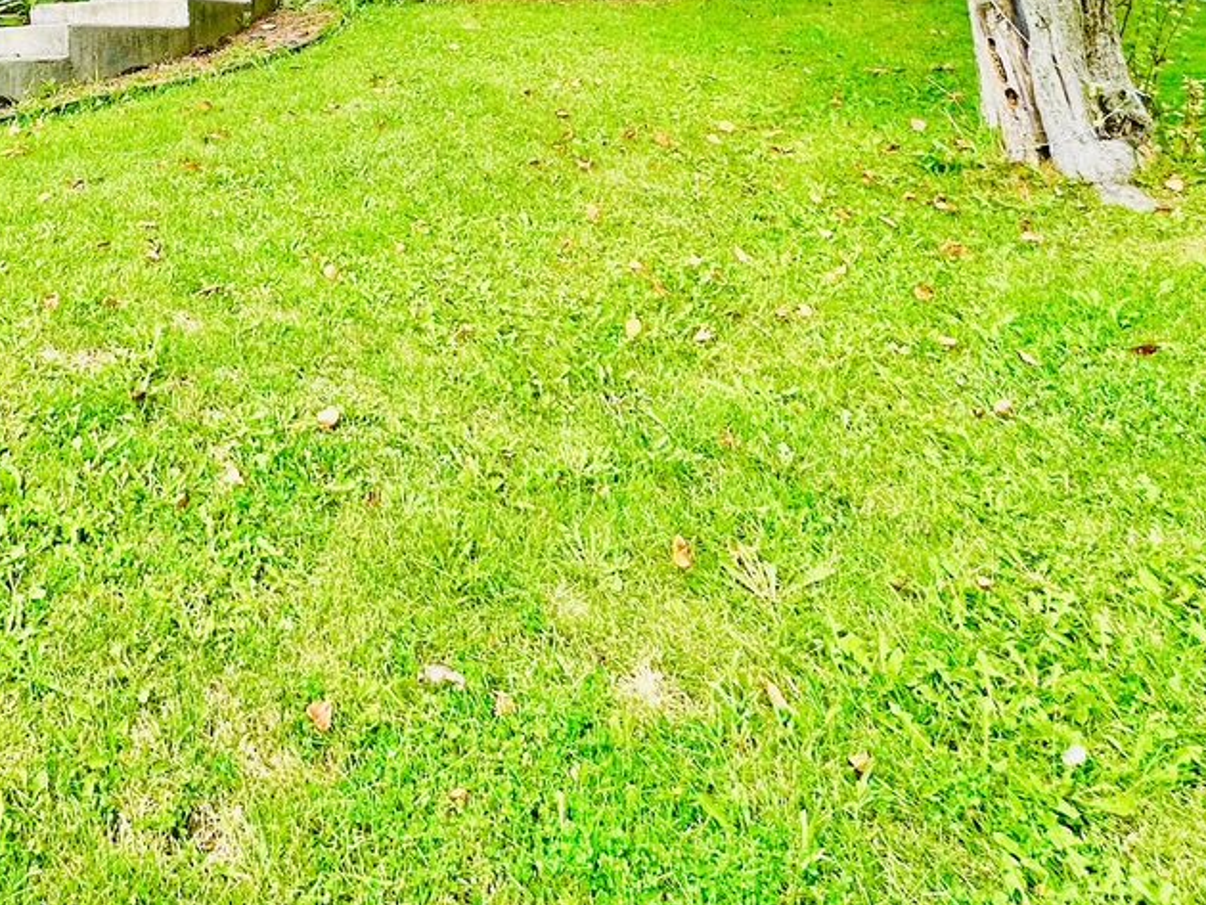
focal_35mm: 32
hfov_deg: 52.0
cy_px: -82
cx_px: 190
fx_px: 1115
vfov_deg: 37.3
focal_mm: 2.22
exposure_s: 1/537
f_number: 2.2
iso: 40
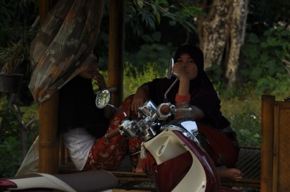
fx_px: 1589
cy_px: 87
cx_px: 163
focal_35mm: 198
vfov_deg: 6.9
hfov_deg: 10.4
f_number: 5.6
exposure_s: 1/80
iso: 200
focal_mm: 105
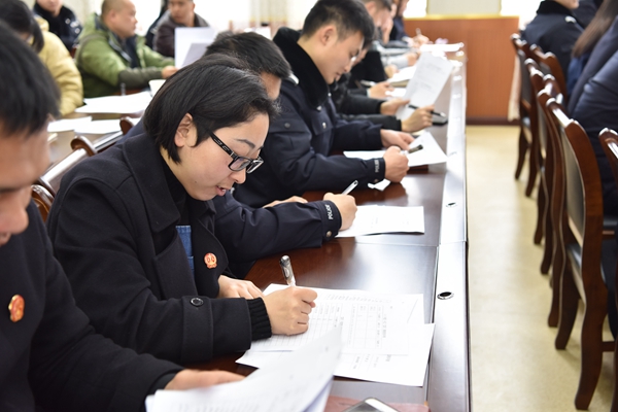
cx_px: 309
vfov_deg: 28.1
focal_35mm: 48
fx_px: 824
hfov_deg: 41.1
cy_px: 206
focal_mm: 48
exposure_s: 1/60
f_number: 4
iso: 800
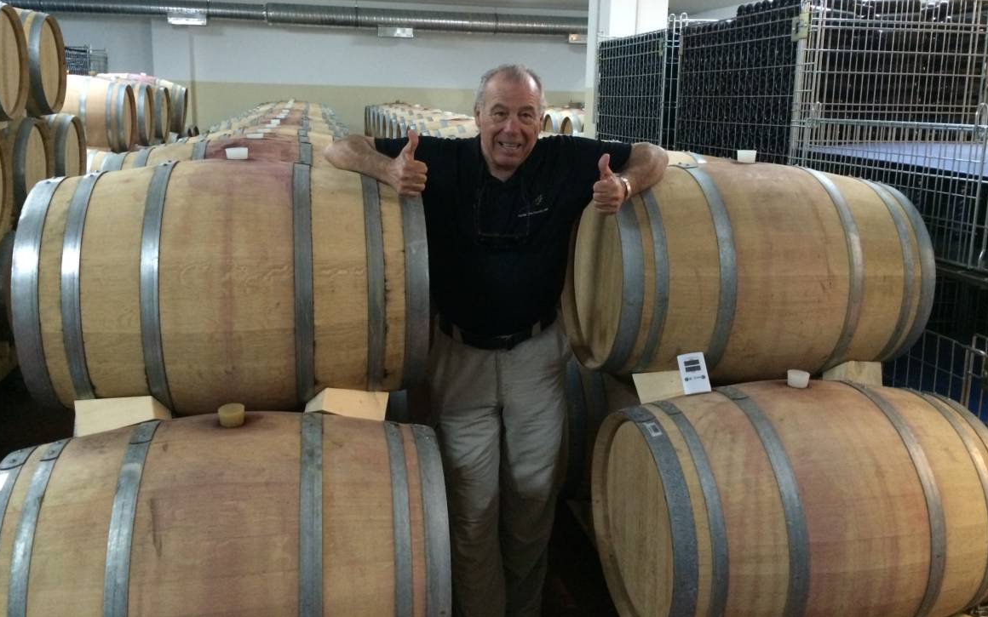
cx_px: 493
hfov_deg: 61.2
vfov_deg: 40.4
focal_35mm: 31
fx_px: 835
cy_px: 244
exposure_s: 1/17
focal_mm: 4.15
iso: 400
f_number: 2.2
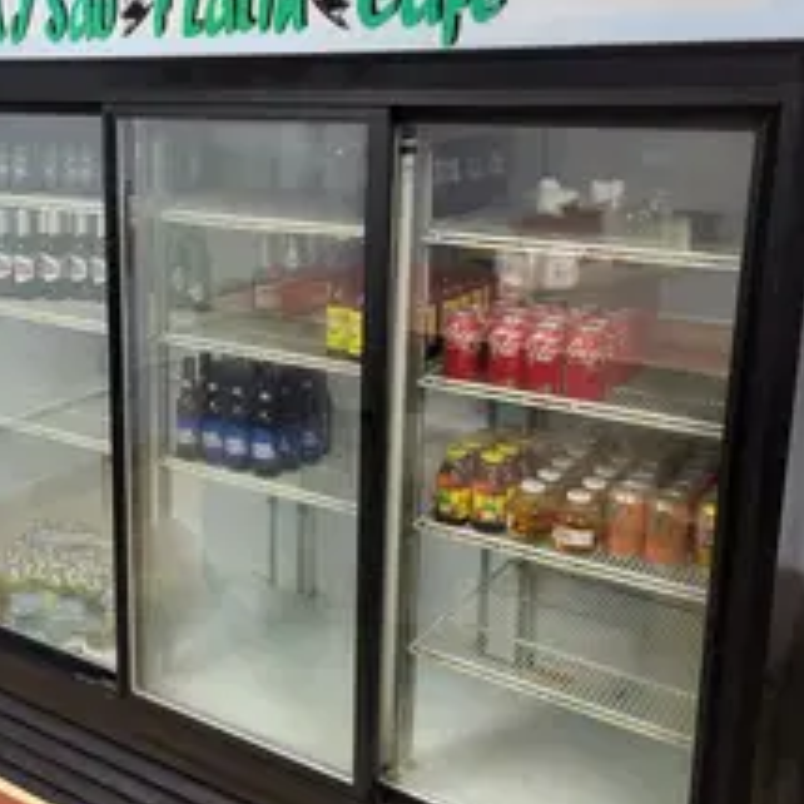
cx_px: 207
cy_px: 316
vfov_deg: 39.0
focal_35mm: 43
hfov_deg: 38.2
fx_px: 1130
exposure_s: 1/40
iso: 200
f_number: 1.8
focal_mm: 5.4
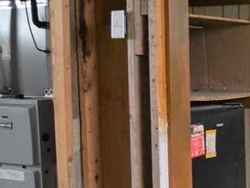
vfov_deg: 17.7
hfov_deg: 20.9
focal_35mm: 83
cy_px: 141
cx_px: 346
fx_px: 599
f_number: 3.5
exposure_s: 1/30
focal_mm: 18
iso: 3200
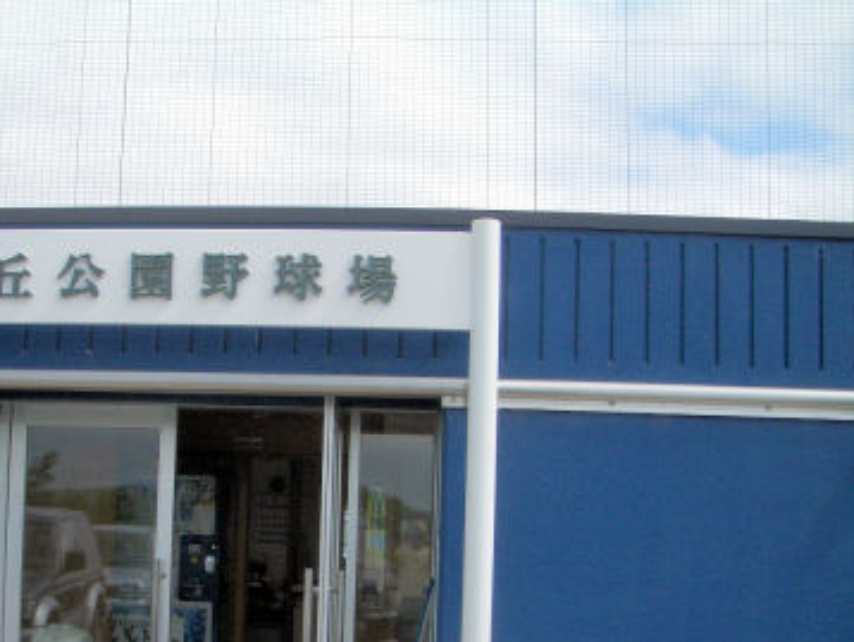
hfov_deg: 37.5
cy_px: 453
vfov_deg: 28.8
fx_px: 1234
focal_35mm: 50
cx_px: 246
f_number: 4.3
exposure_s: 1/500
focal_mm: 5.8
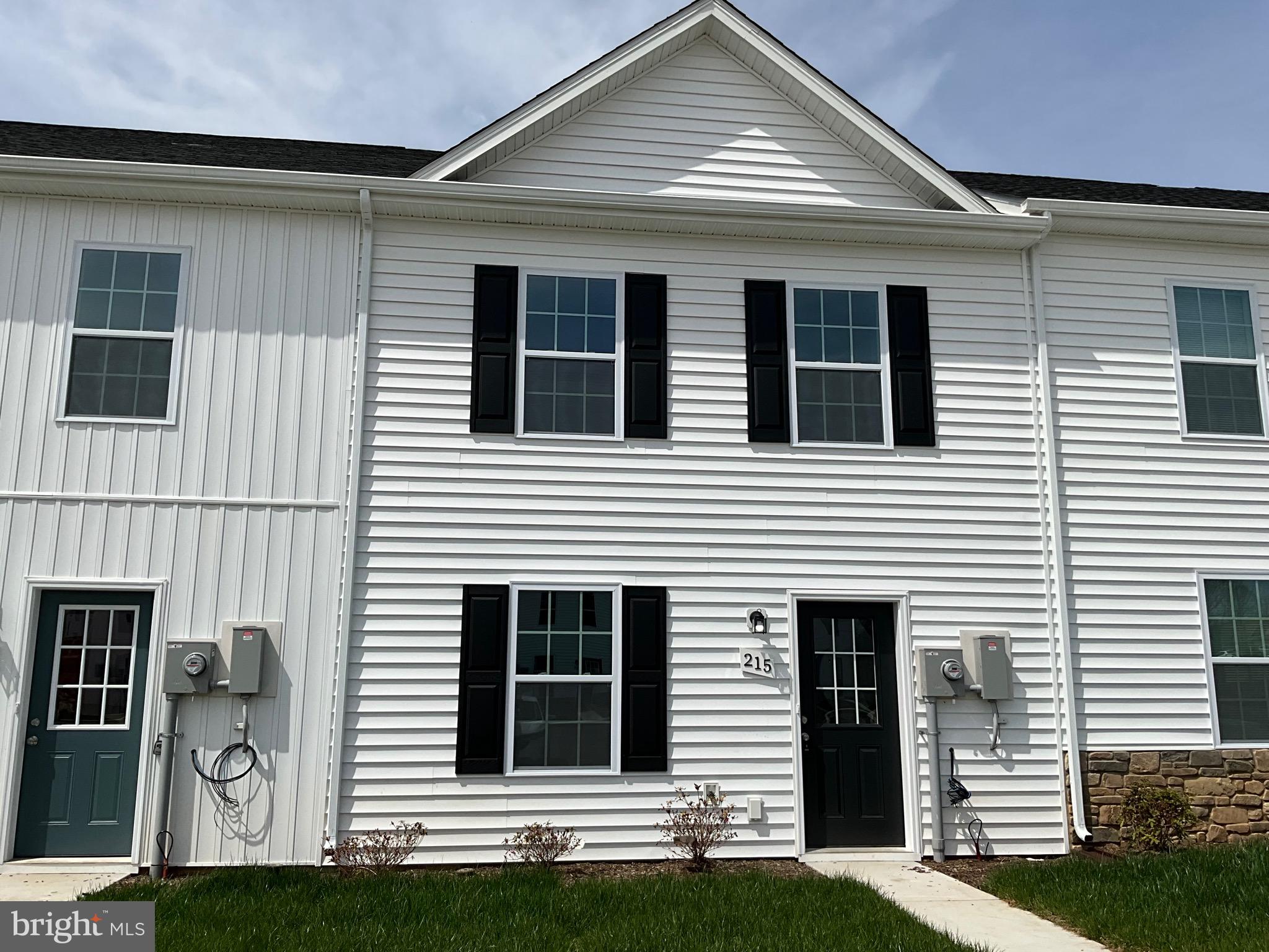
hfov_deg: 61.7
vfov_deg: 48.2
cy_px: 476
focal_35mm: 29
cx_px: 634
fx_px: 1063
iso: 25
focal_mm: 3
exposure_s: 1/4405
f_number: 1.8
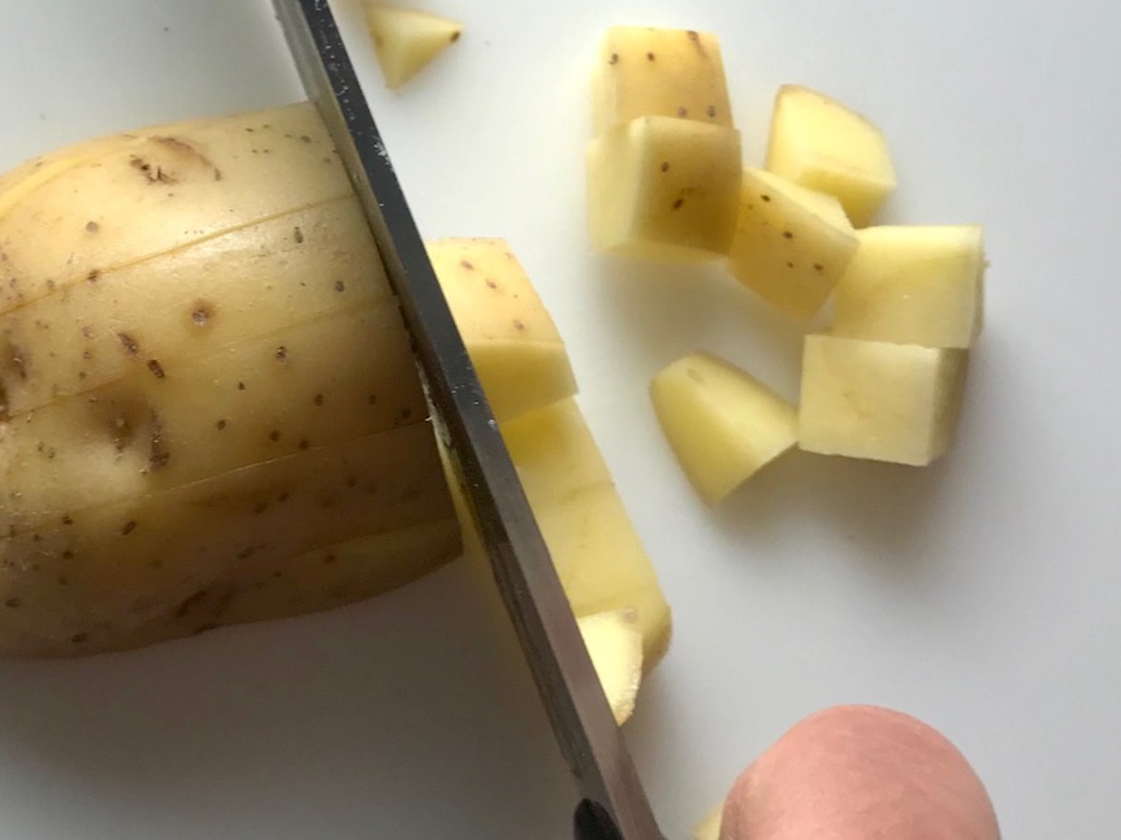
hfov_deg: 35.6
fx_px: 1683
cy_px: 241
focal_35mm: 52
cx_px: 215
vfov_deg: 27.7
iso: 32
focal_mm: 3.99
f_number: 1.8
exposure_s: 1/120
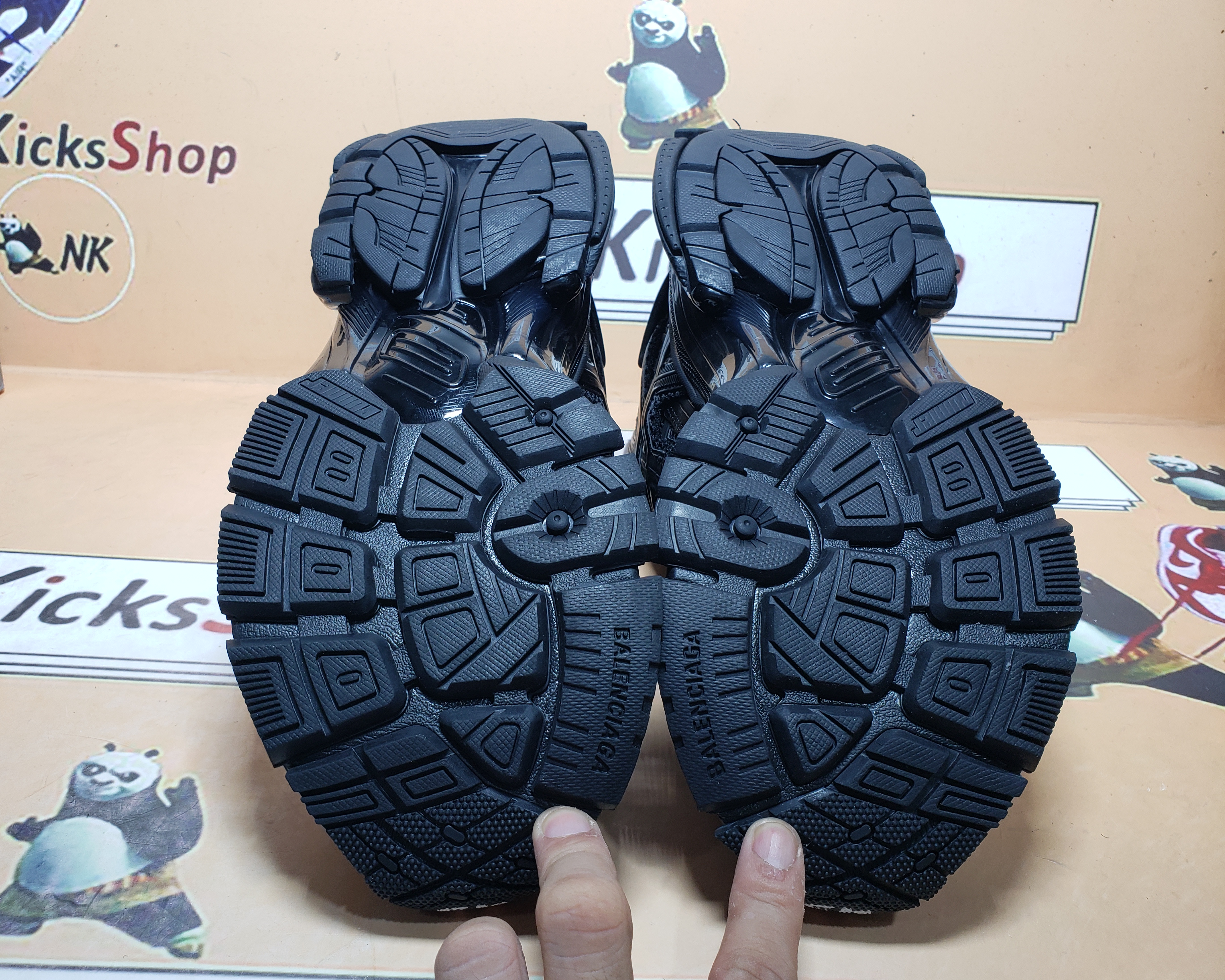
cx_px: 552
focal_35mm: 28
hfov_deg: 62.1
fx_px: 1015
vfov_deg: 51.5
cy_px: 495
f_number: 2.4
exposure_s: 1/136
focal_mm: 4.3
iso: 50
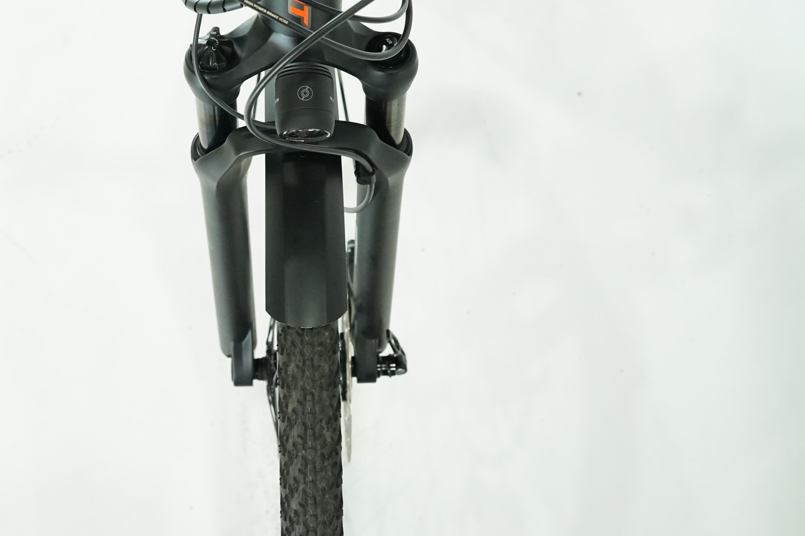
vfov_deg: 22.3
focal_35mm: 60
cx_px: 302
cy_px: 97
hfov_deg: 33.2
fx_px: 1342
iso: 2500
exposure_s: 1/200
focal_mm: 36
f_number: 5.6
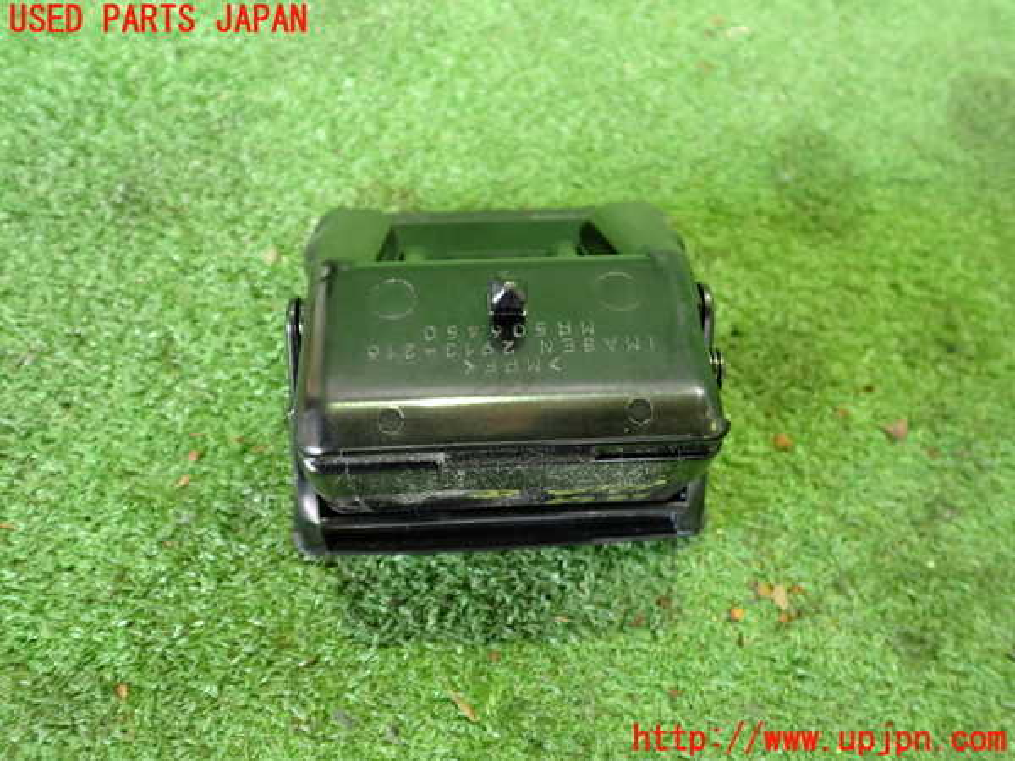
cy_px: 380
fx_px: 880
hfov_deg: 60.0
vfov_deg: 46.8
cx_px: 508
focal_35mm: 30
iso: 800
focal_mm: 5.4
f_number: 2.3
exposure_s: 1/30
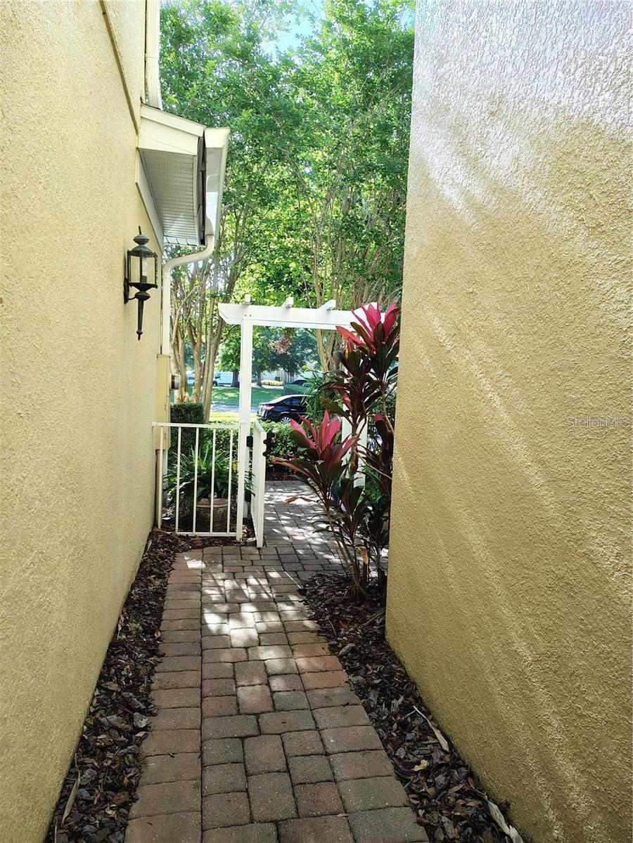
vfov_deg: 71.6
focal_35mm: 24
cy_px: 422
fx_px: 585
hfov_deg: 56.8
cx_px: 316
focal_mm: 5.56
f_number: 1.8
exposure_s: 1/144
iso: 100
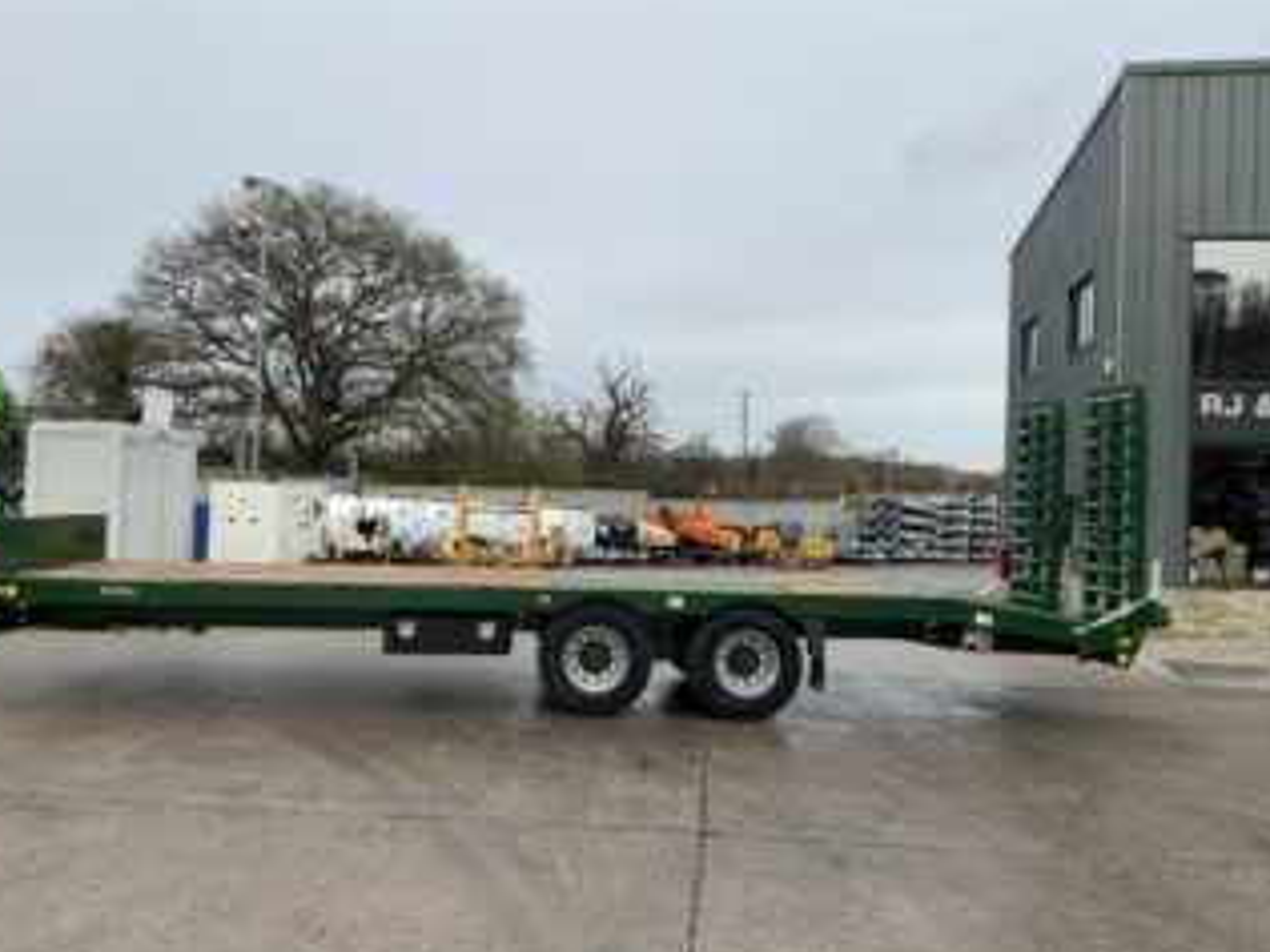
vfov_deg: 42.9
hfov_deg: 55.3
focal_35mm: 33
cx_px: 599
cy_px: 458
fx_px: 1211
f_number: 1.8
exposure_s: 1/403
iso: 16
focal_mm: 3
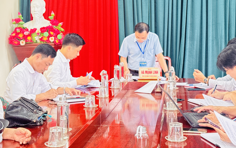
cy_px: 33
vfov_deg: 18.5
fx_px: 450
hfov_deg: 29.4
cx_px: 105
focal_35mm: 70
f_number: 1.78
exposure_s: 1/33
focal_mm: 6.76
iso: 250
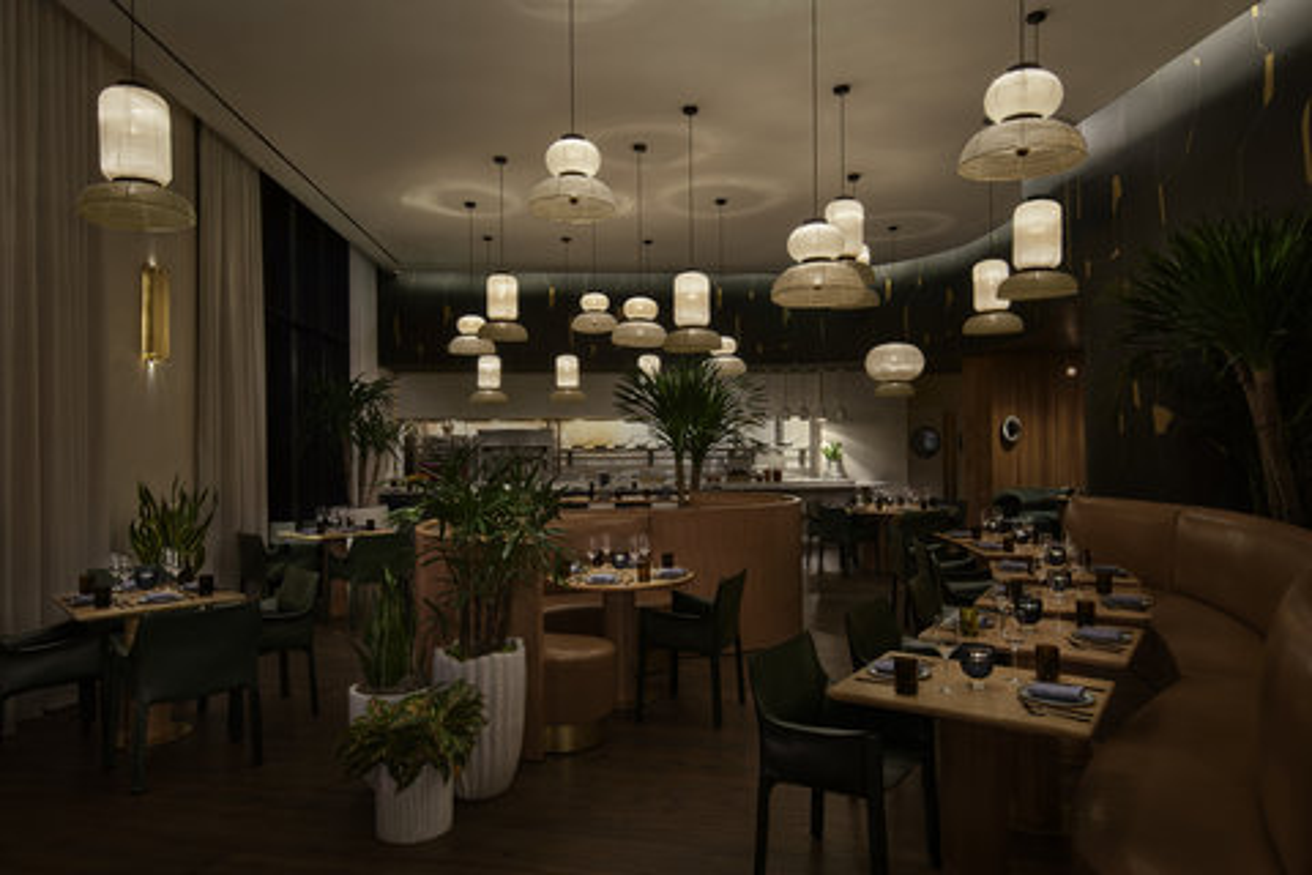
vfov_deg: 55.1
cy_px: 438
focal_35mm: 23
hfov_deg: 76.1
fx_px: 838
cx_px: 656
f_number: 11
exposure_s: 8
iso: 64
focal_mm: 23
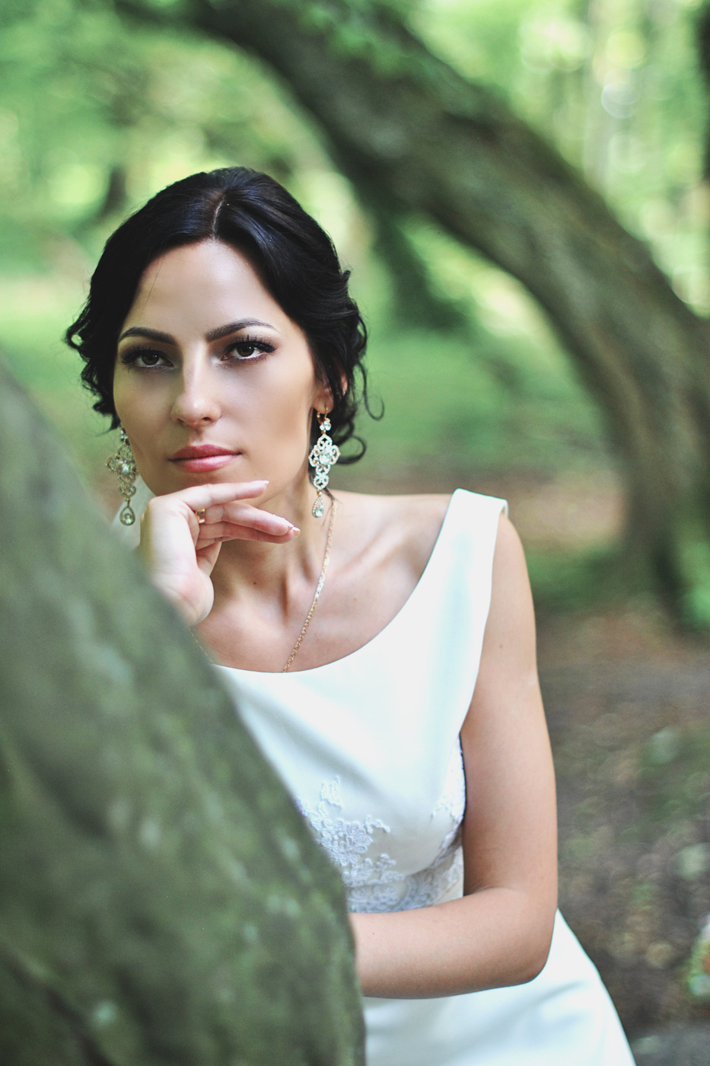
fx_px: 2219
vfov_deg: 27.0
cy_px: 533
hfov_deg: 18.2
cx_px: 355
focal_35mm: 75
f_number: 1.6
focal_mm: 50
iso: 200
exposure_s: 1/125
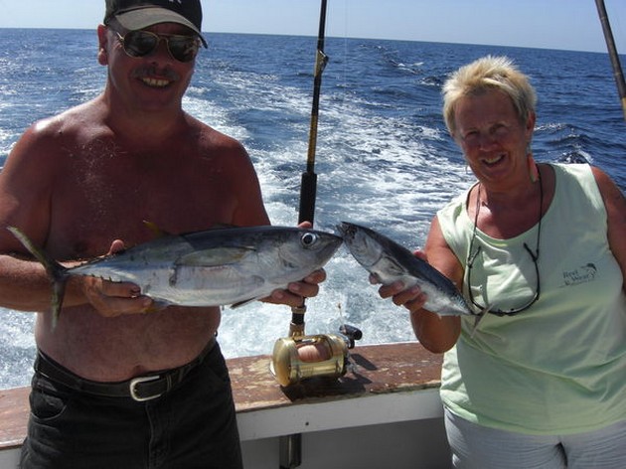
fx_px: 687
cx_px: 313
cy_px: 234
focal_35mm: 38
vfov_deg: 37.7
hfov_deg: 49.0
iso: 80
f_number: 8
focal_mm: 7.9
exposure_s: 1/250
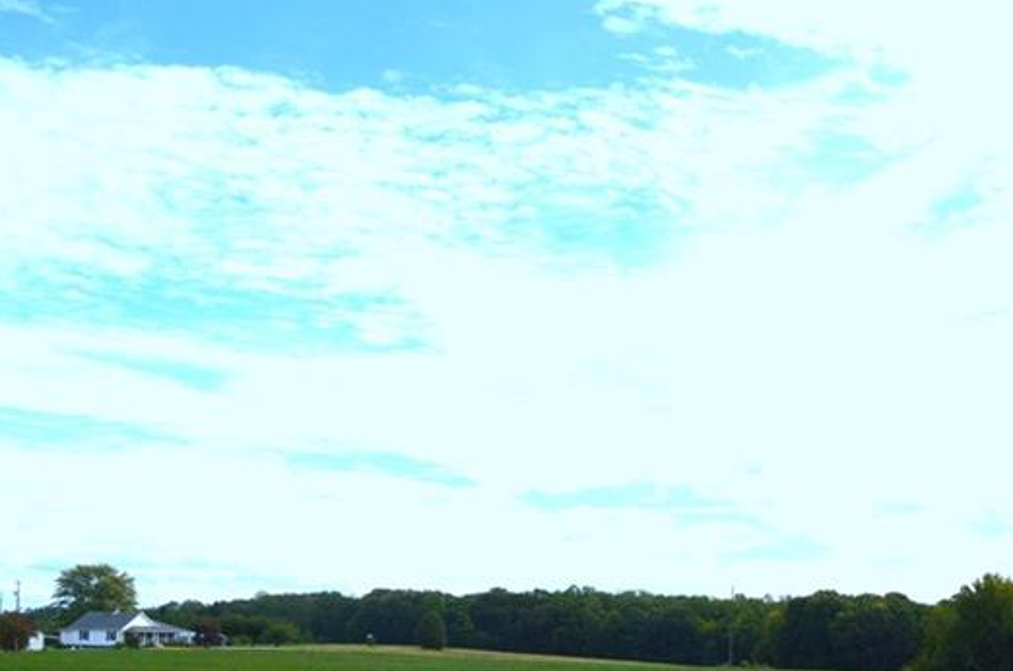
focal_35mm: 53
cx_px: 825
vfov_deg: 24.9
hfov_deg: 36.2
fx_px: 1489
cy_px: 553
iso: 400
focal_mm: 18
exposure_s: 1/500
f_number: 11
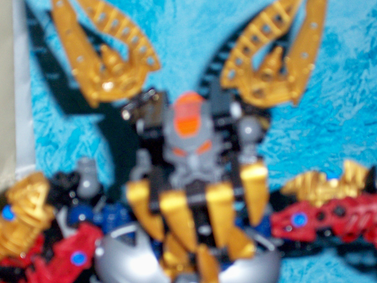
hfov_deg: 14.8
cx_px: 207
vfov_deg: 11.1
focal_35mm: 133
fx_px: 1448
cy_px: 166
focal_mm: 18.6
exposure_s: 1/125
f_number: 4.8
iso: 200
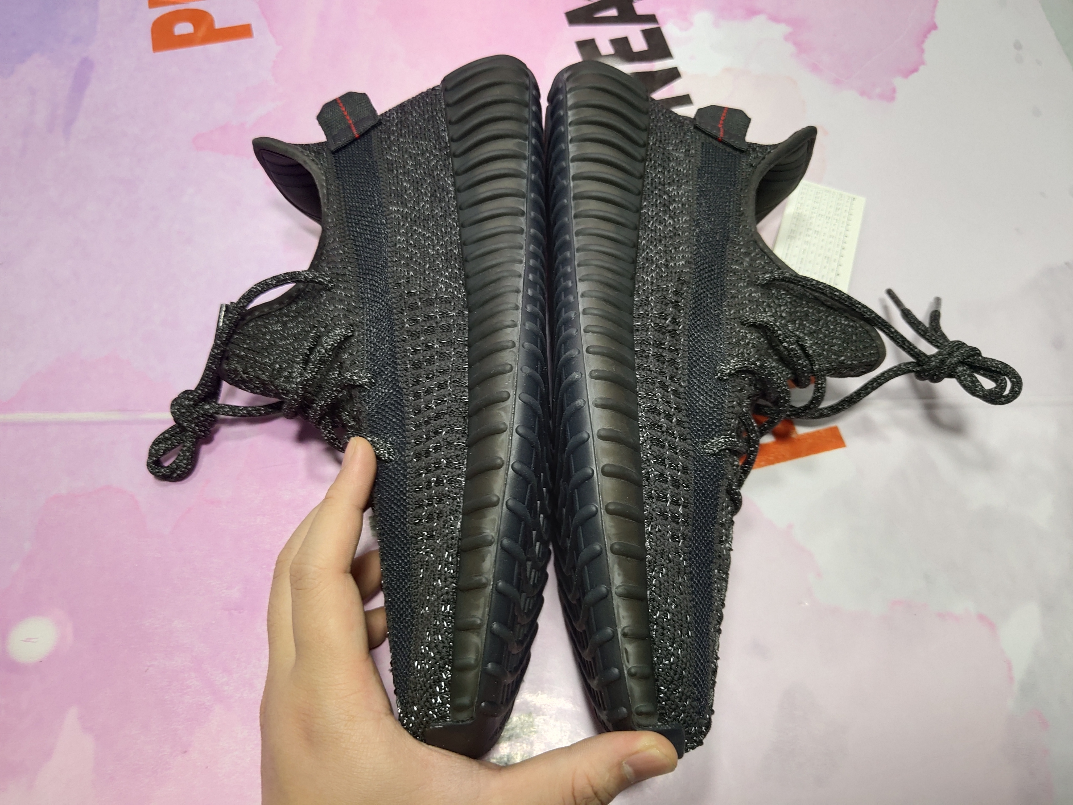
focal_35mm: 30
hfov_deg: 60.0
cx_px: 536
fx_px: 930
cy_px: 402
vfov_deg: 46.8
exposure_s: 1/1299
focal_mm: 4.35
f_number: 1.79
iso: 50
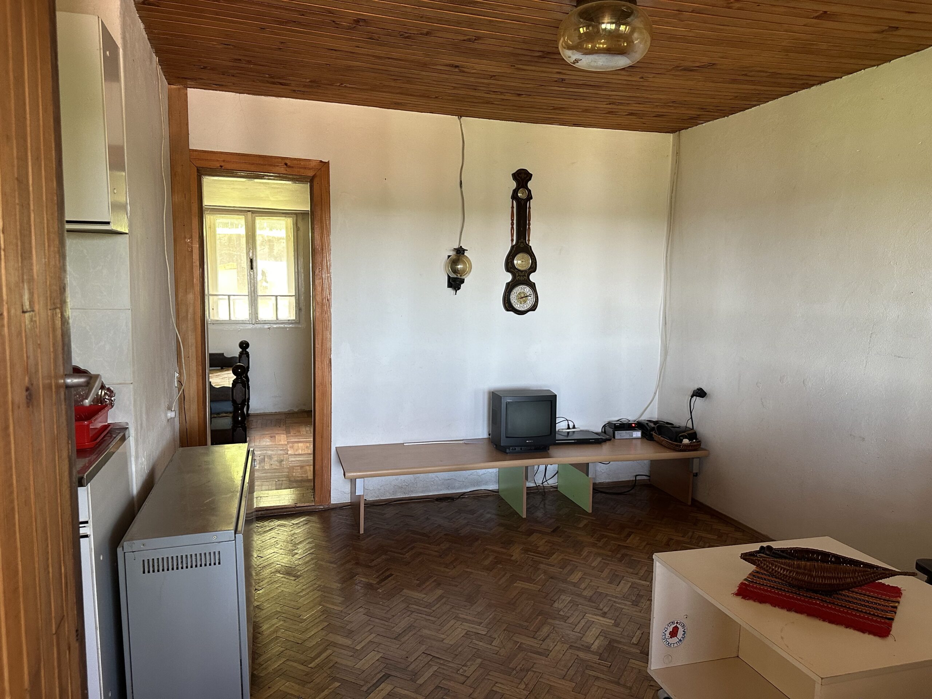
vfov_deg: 56.8
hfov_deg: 71.6
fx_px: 646
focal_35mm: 24
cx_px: 466
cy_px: 350
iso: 250
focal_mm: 6.86
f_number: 1.78
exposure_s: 1/63
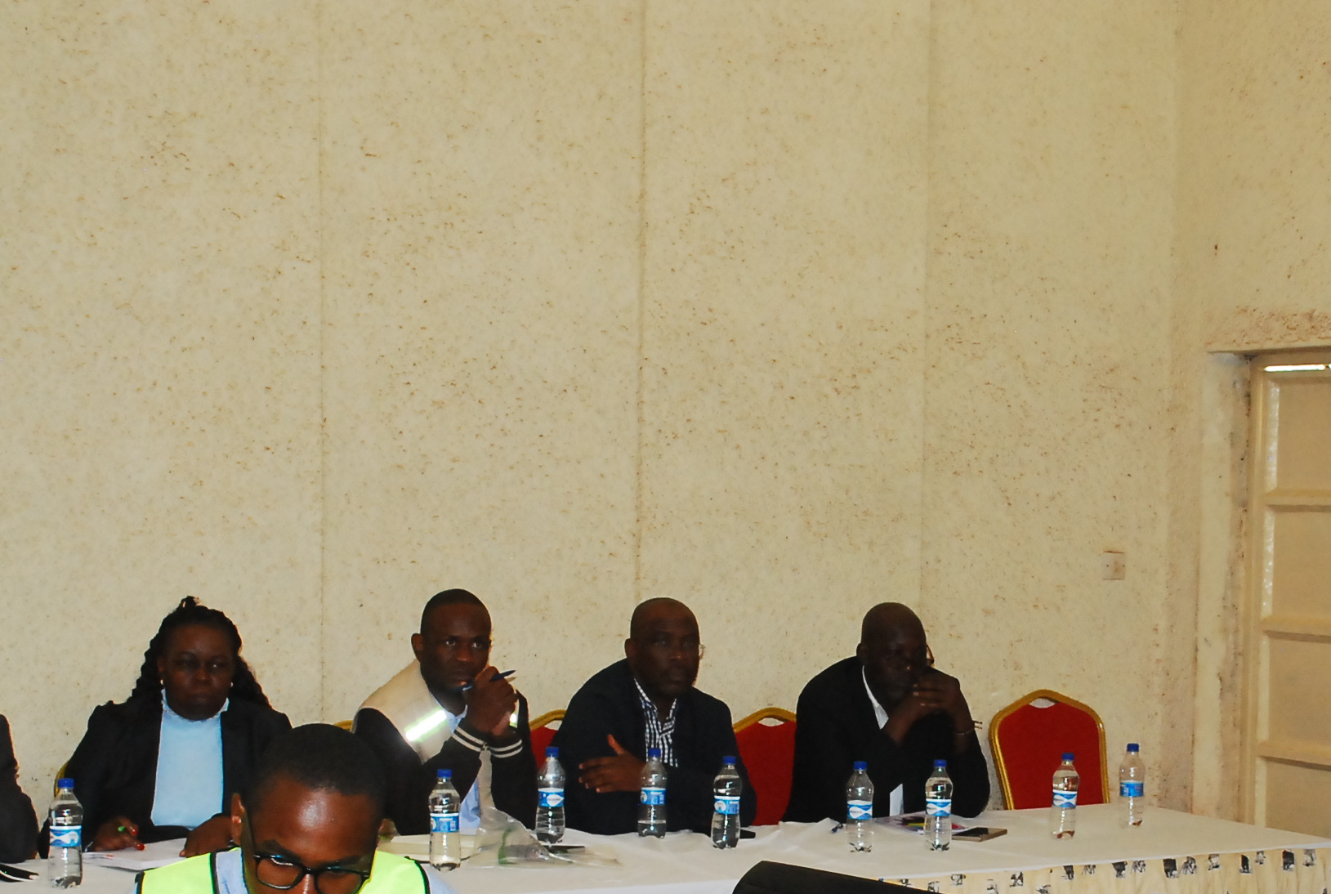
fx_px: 2371
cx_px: 916
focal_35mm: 64
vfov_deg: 21.1
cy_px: 715
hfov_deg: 31.0
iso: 1000
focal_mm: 24
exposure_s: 1/60
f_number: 5
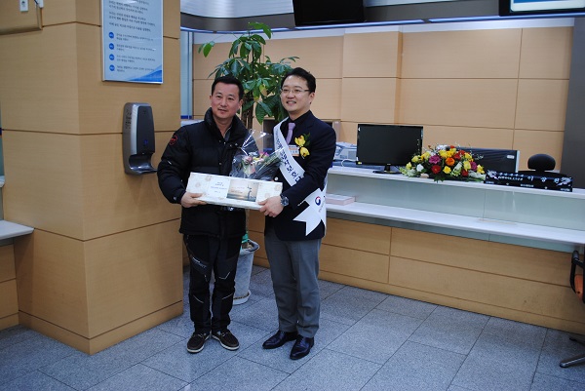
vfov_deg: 43.7
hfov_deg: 61.9
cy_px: 196
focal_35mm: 30
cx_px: 292
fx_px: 488
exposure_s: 1/30
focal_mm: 20
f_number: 3.8
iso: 200
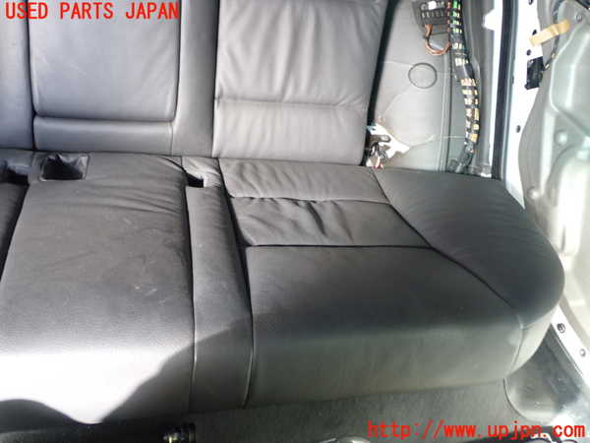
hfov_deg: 56.8
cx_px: 295
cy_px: 222
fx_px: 545
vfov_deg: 44.2
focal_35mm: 32
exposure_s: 1/30
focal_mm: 5.79
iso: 200
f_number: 2.4
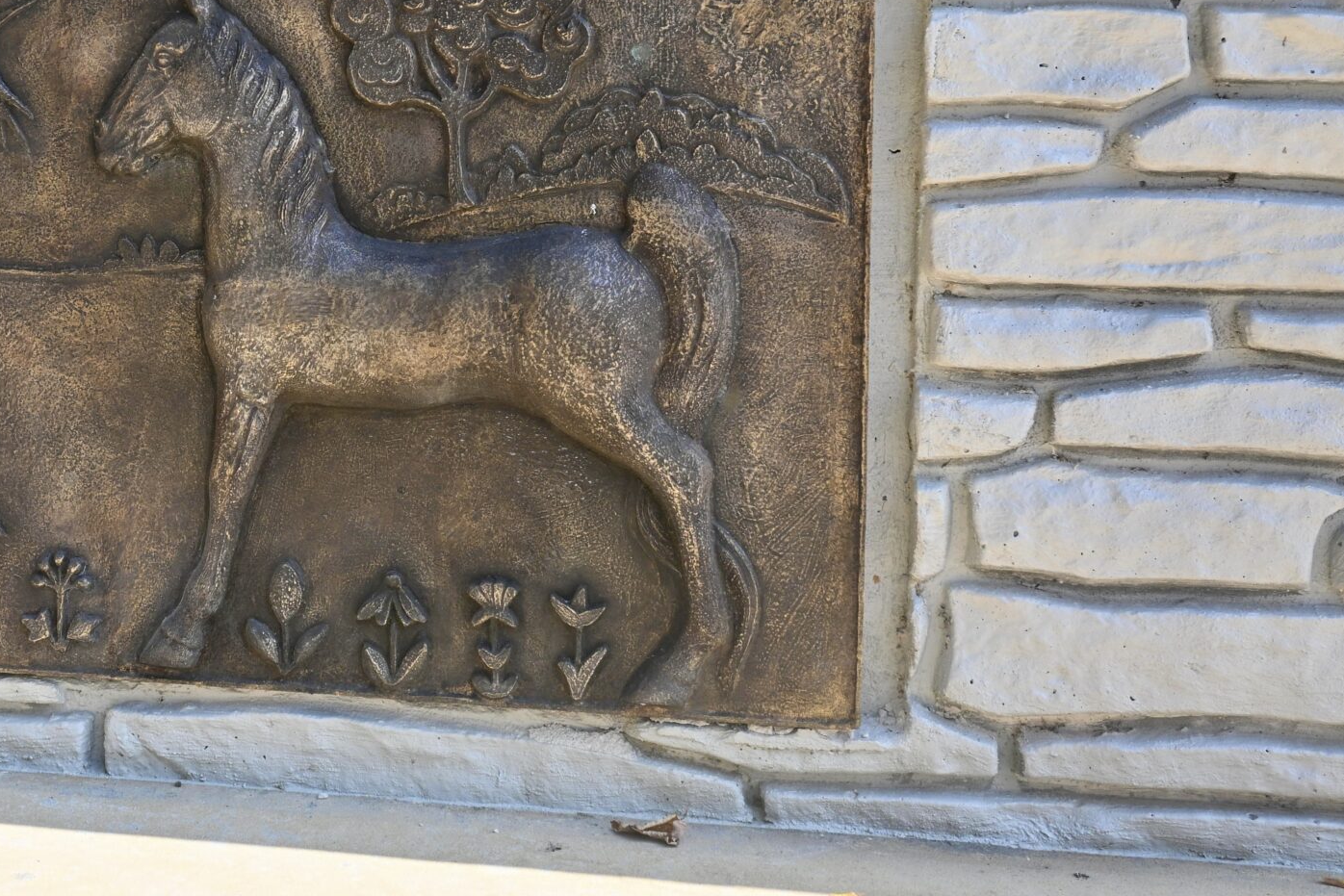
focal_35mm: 55
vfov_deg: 24.3
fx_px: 2053
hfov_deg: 35.1
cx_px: 272
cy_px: 208
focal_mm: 20
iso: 110
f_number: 5.6
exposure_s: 1/250
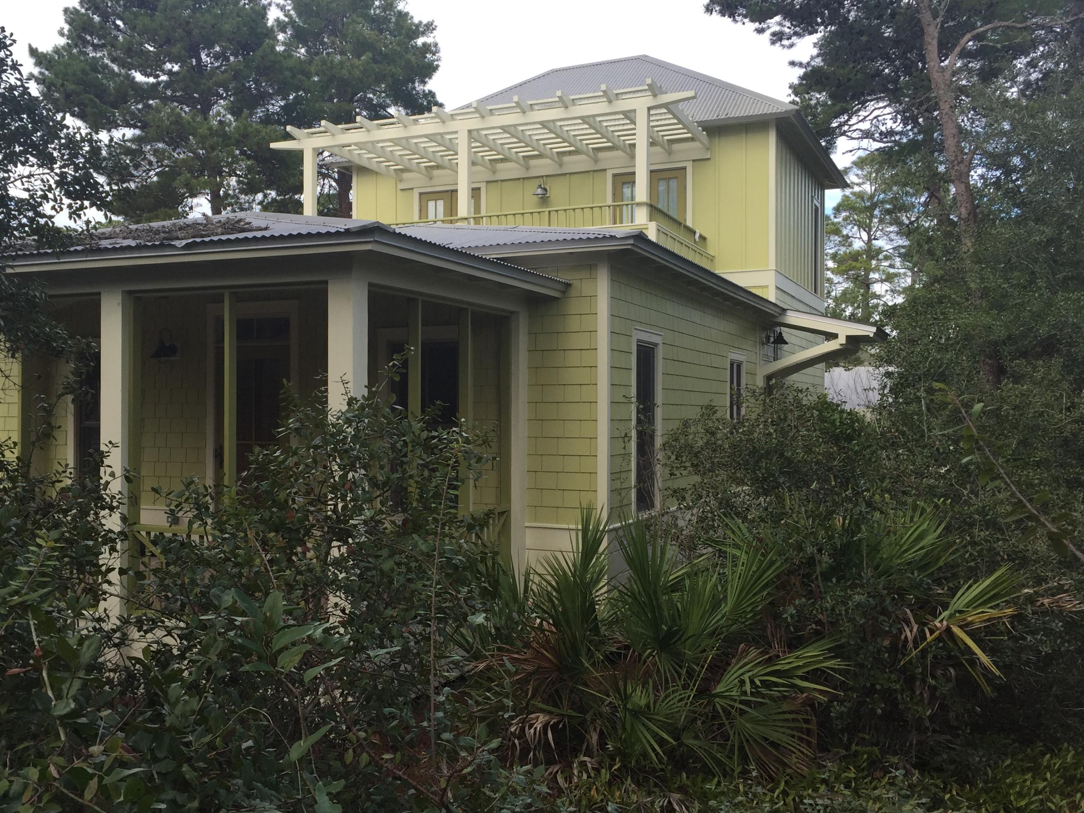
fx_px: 1096
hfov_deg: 52.4
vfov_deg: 40.7
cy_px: 406
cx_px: 448
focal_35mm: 35
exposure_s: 1/549
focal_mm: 4.15
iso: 32
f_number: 2.2
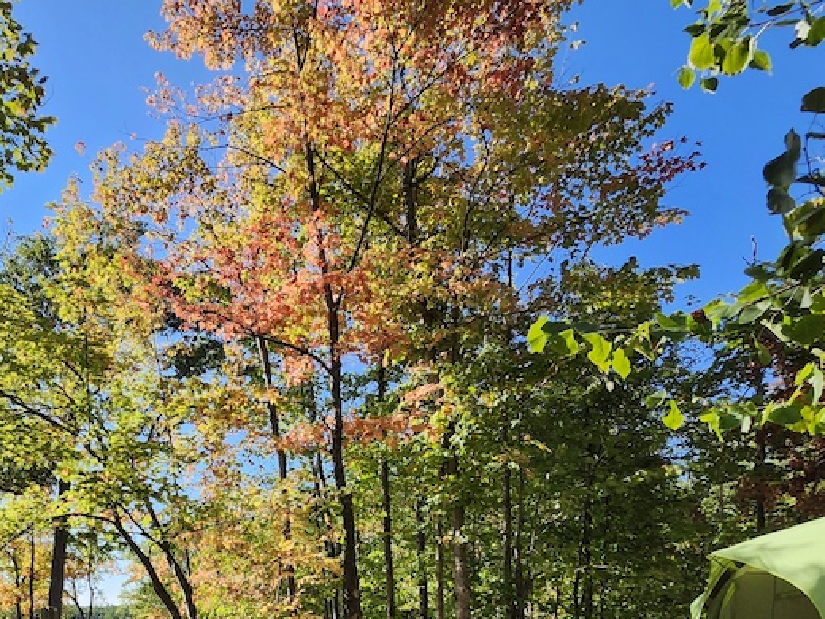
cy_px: 573
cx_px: 173
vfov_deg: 48.3
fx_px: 596
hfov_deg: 63.8
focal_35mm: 25
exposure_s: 1/1205
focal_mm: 1.74
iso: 40
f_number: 2.2
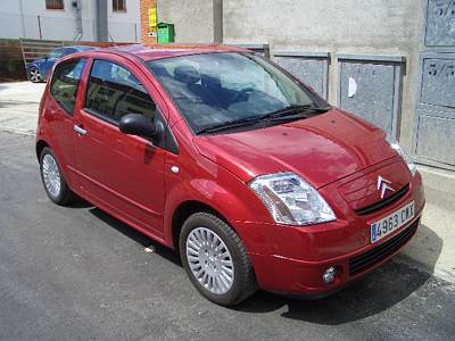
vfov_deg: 40.7
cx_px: 228
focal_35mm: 35
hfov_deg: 52.6
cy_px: 170
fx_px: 460
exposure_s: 1/400
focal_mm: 5.8
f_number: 4.3
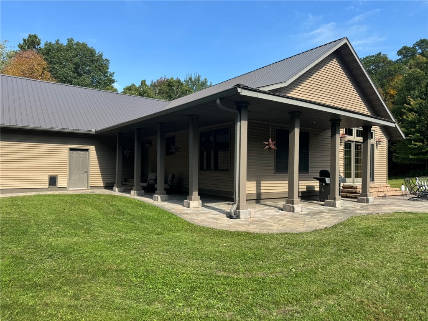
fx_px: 297
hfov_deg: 71.6
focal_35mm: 24
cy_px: 160
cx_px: 214
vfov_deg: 56.8
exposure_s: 1/2331
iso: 80
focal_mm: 6.76
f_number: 1.78
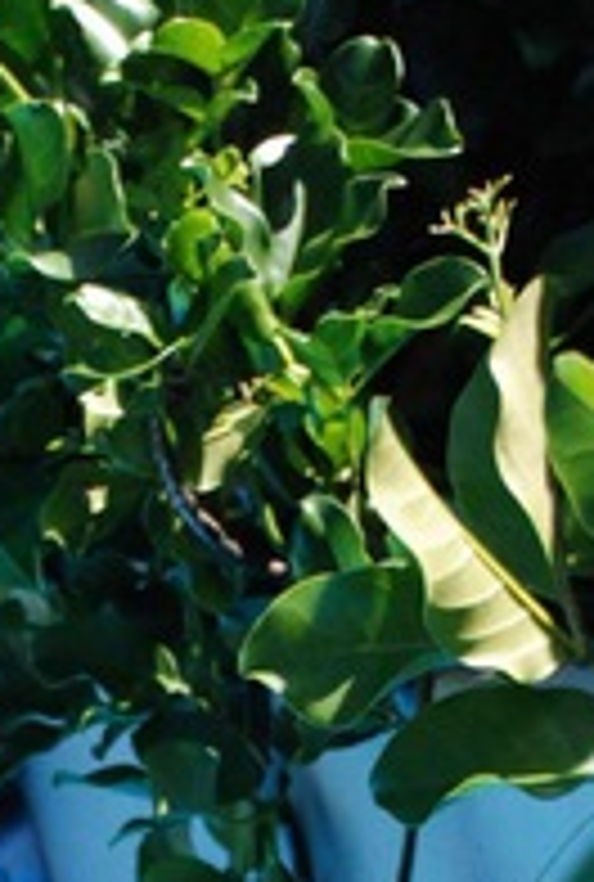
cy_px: 1202
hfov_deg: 6.5
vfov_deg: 9.4
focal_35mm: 214
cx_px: 277
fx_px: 5260
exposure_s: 1/2000
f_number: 4.5
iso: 1000
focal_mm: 35
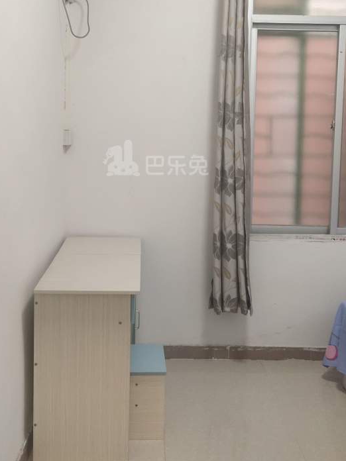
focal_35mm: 46
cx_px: 156
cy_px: 159
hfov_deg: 31.5
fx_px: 613
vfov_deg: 40.8
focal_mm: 4.35
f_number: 1.8
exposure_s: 1/50
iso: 288
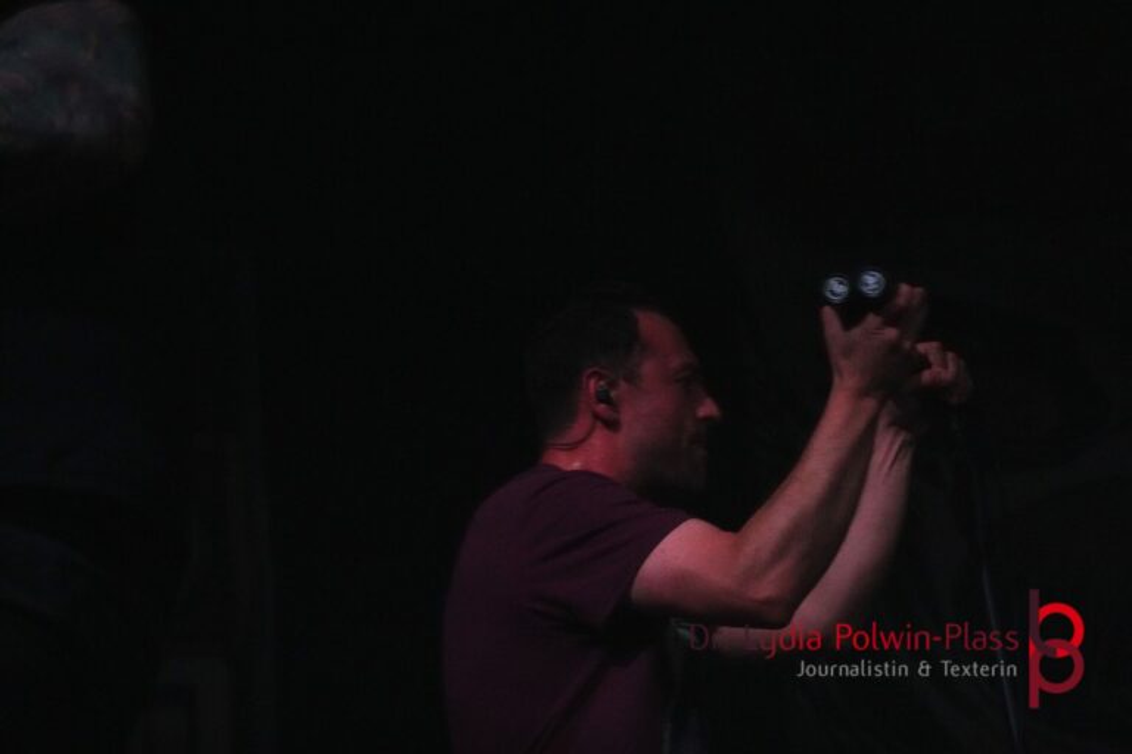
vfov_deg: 12.3
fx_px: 3490
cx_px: 566
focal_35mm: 111
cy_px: 377
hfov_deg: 18.4
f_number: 5
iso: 6400
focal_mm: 74
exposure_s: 1/160
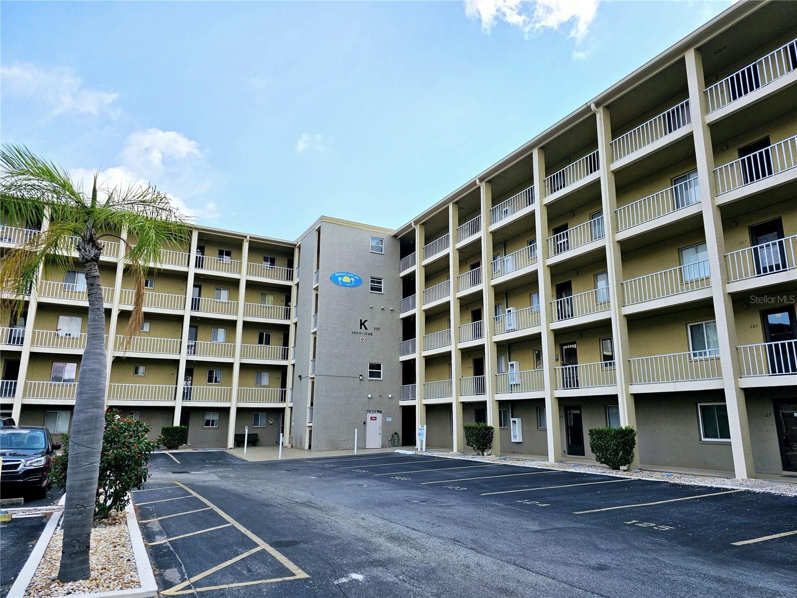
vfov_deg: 58.9
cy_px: 299
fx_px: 530
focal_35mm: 23
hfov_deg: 73.9
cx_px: 398
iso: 10
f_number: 1.7
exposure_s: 1/476
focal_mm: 6.3
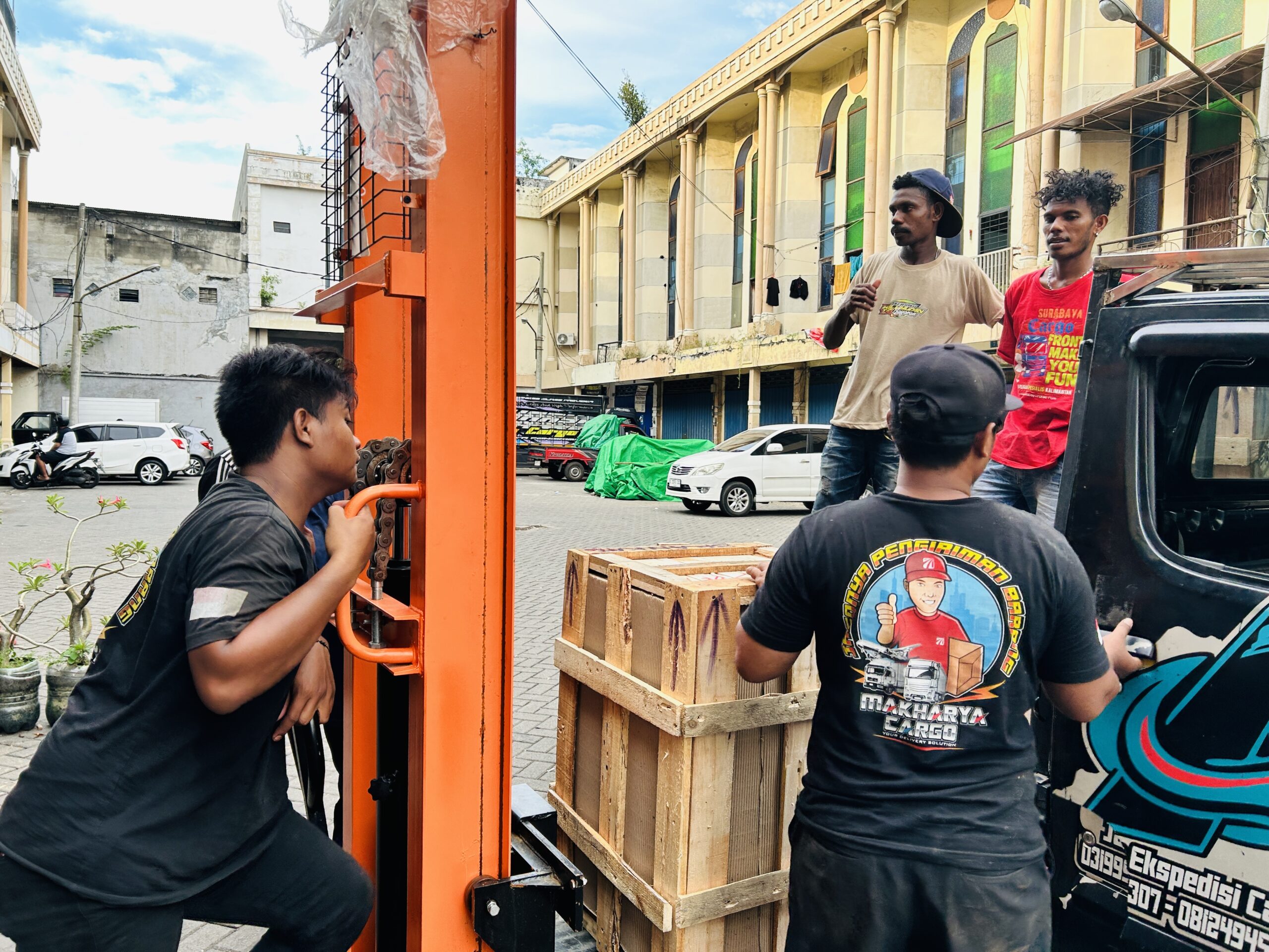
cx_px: 634
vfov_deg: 53.1
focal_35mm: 26
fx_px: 953
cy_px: 476
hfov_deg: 67.3
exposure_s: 1/203
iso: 40
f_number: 1.5
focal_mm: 5.7
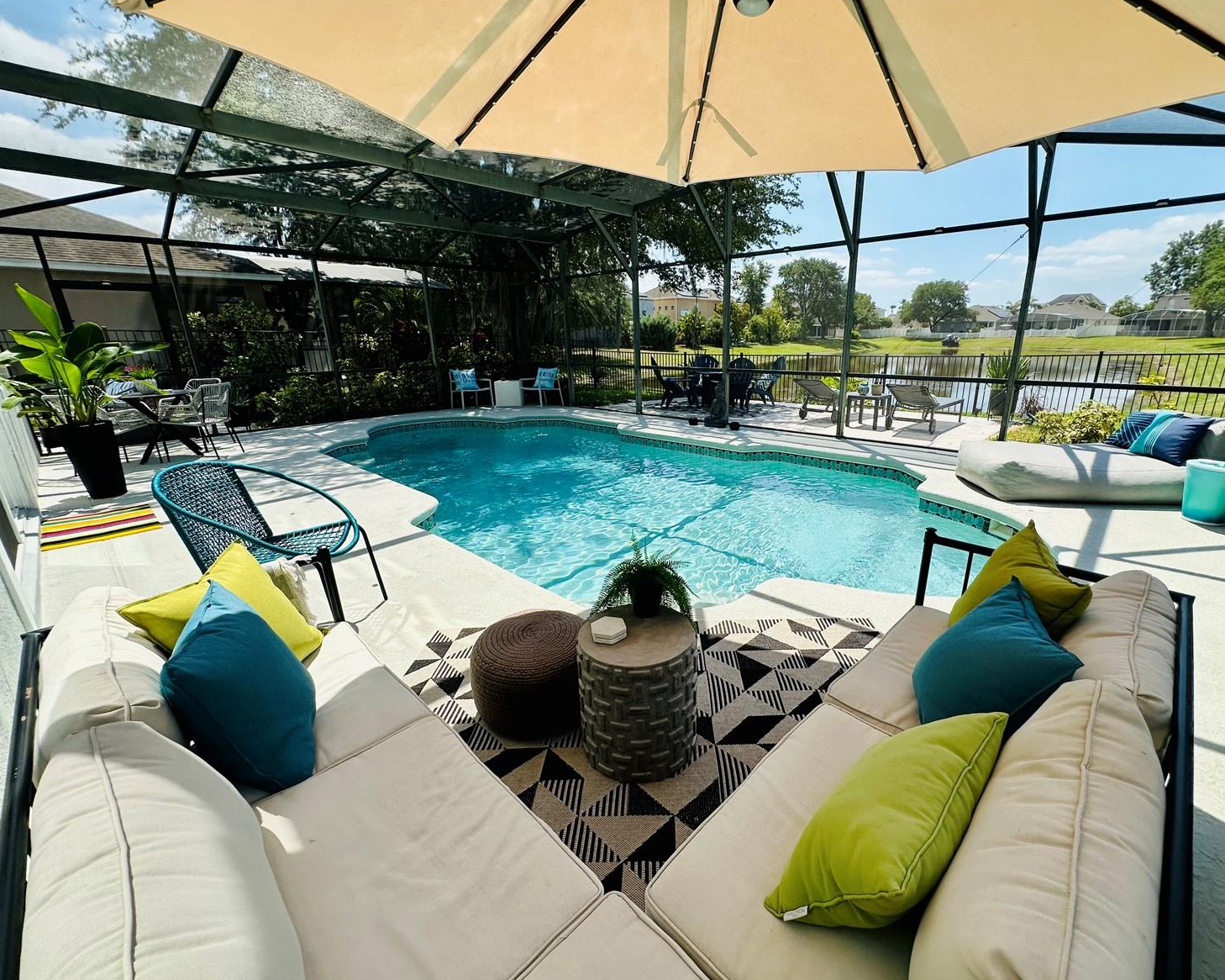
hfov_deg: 96.5
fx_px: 544
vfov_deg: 84.0
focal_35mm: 15
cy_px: 501
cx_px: 668
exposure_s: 1/1473
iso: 40
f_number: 2.2
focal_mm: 2.22
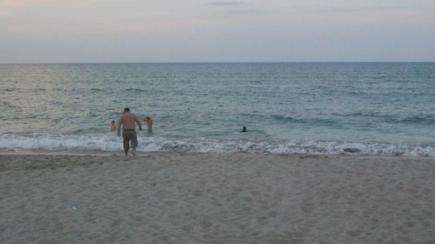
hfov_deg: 33.8
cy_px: 108
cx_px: 218
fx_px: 715
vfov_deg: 19.4
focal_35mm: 62
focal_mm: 9.4
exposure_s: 1/160
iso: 140
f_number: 3.3
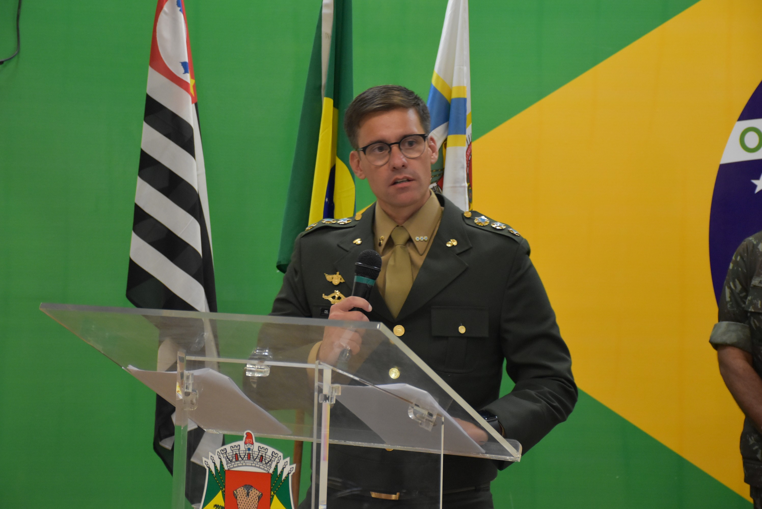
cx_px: 381
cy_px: 254
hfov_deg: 22.6
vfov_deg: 15.2
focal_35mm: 90
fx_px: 1906
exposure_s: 1/60
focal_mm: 60
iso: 2200
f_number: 5
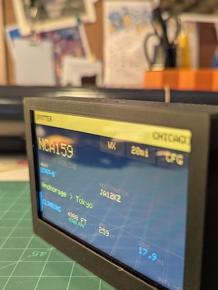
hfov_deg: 36.8
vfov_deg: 47.3
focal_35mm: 39
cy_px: 186
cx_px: 126
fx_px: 327
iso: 122
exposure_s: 1/25
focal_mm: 6.81
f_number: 1.85
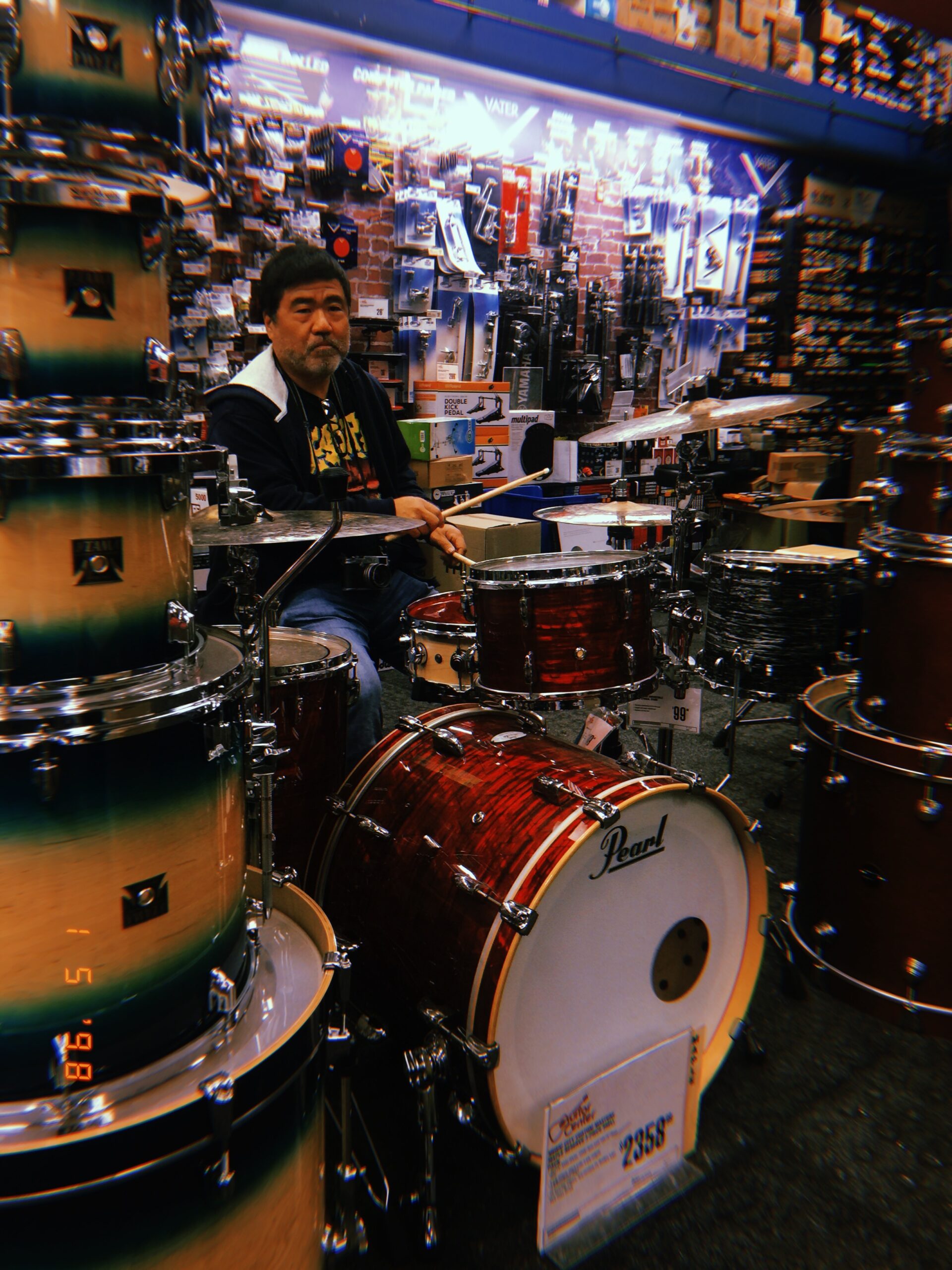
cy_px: 635
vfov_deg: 61.7
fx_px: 1063
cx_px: 476
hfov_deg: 48.2
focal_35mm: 29
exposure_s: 1/15
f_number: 2.2
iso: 50
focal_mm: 4.15
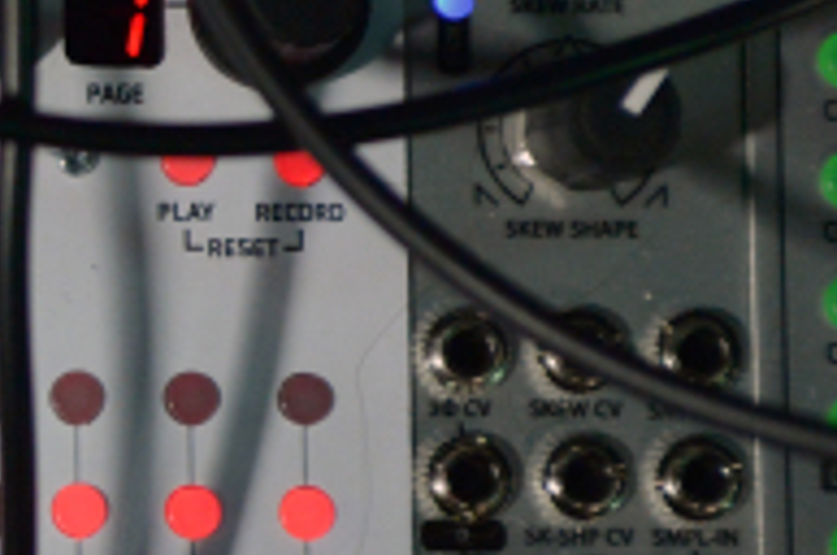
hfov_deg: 7.4
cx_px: -648
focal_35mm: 273
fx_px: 6337
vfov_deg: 5.0
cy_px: 134
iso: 3200
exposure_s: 1/640
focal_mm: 70
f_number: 8
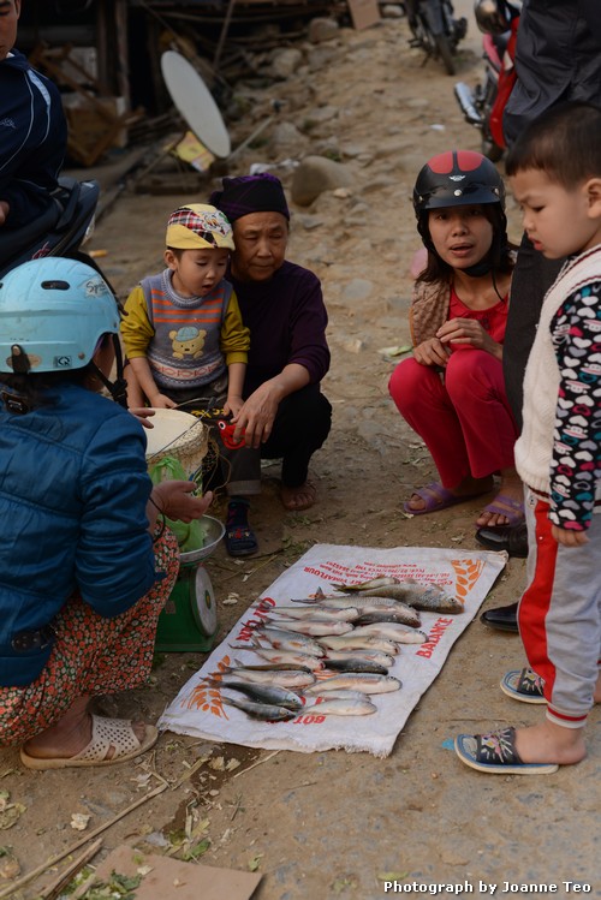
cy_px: 450
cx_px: 300
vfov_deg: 39.6
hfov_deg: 27.0
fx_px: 1251
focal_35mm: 50
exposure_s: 1/400
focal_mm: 50
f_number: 4
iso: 200
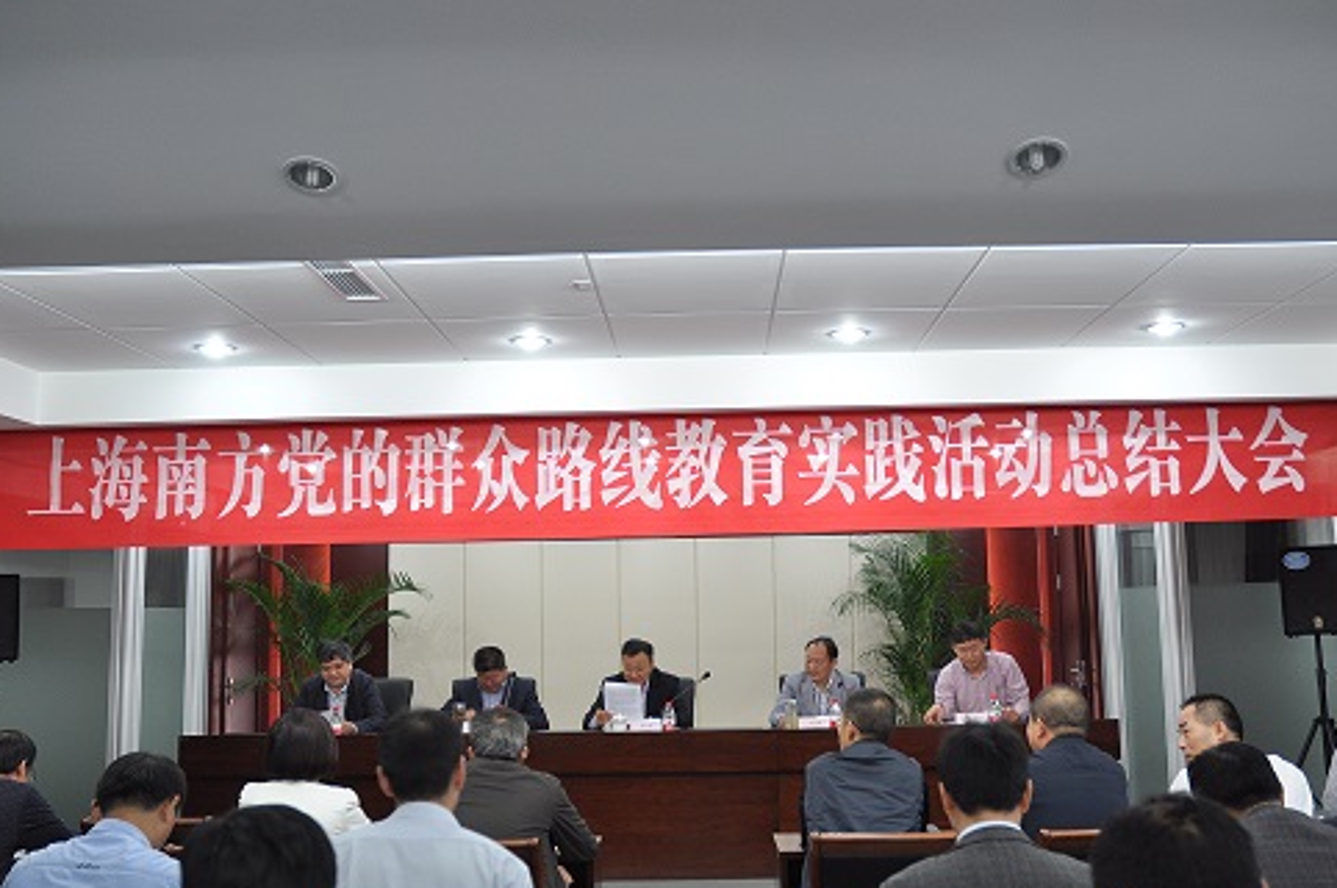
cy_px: 444
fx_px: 1113
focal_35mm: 30
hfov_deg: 62.0
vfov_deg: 43.5
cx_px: 685
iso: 400
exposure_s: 1/25
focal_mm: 18
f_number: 3.5
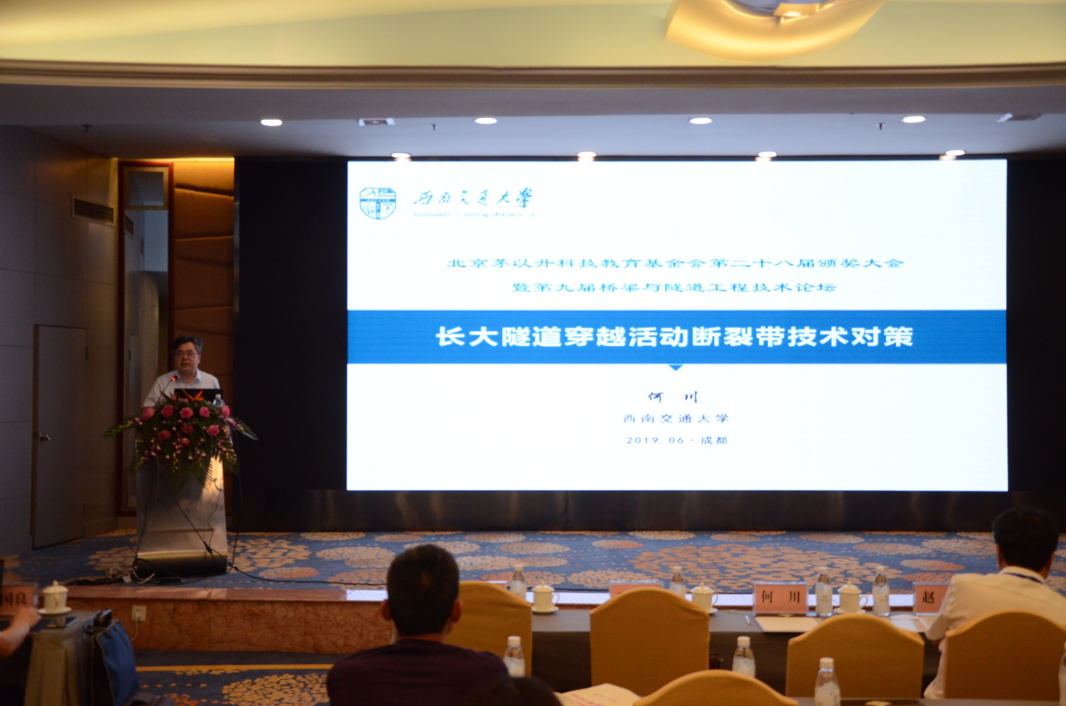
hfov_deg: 46.5
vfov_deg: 31.8
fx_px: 1241
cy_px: 353
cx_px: 533
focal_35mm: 42
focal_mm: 28
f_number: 4
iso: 1600
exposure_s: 1/200
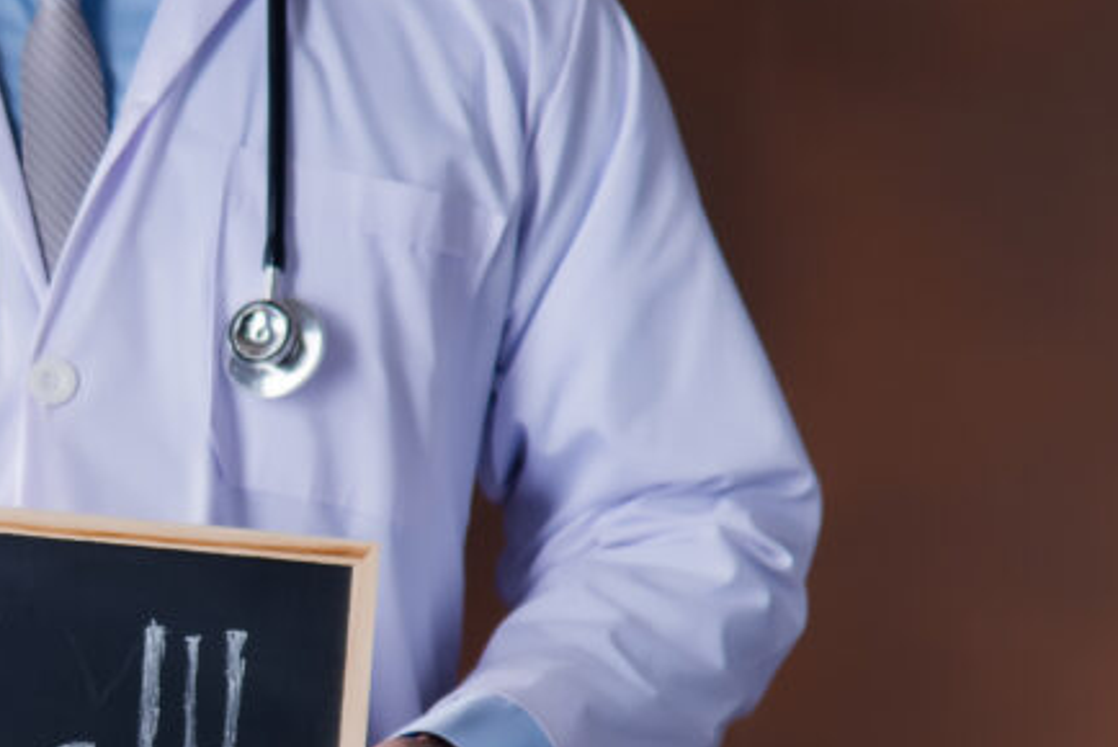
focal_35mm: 315
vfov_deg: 4.4
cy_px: 599
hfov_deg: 6.5
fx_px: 9789
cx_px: 39
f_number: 4
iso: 100
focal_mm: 120
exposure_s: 1/200
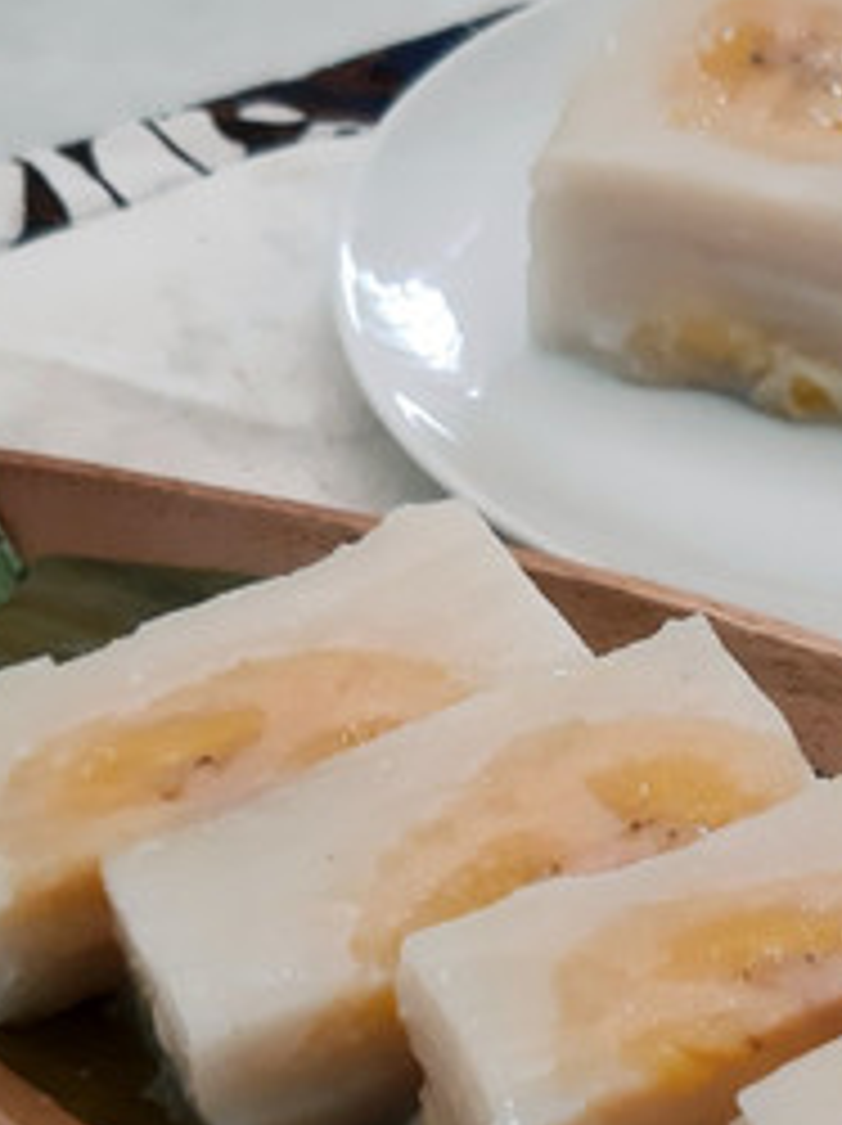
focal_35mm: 49
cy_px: 650
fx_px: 1592
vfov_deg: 38.8
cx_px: 630
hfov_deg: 29.2
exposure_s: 1/60
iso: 200
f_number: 1.7
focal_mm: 3.93
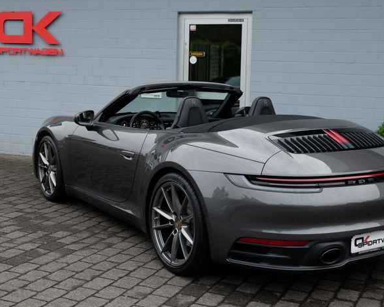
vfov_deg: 28.6
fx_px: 602
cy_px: 159
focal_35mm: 53
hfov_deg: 35.3
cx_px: 219
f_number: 4
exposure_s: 1/100
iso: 200
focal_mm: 28.9
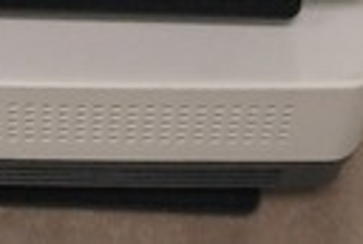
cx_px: -62
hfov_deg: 12.2
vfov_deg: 6.8
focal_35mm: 165
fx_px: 1668
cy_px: -684
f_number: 2
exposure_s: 1/60
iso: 160
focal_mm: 4.6
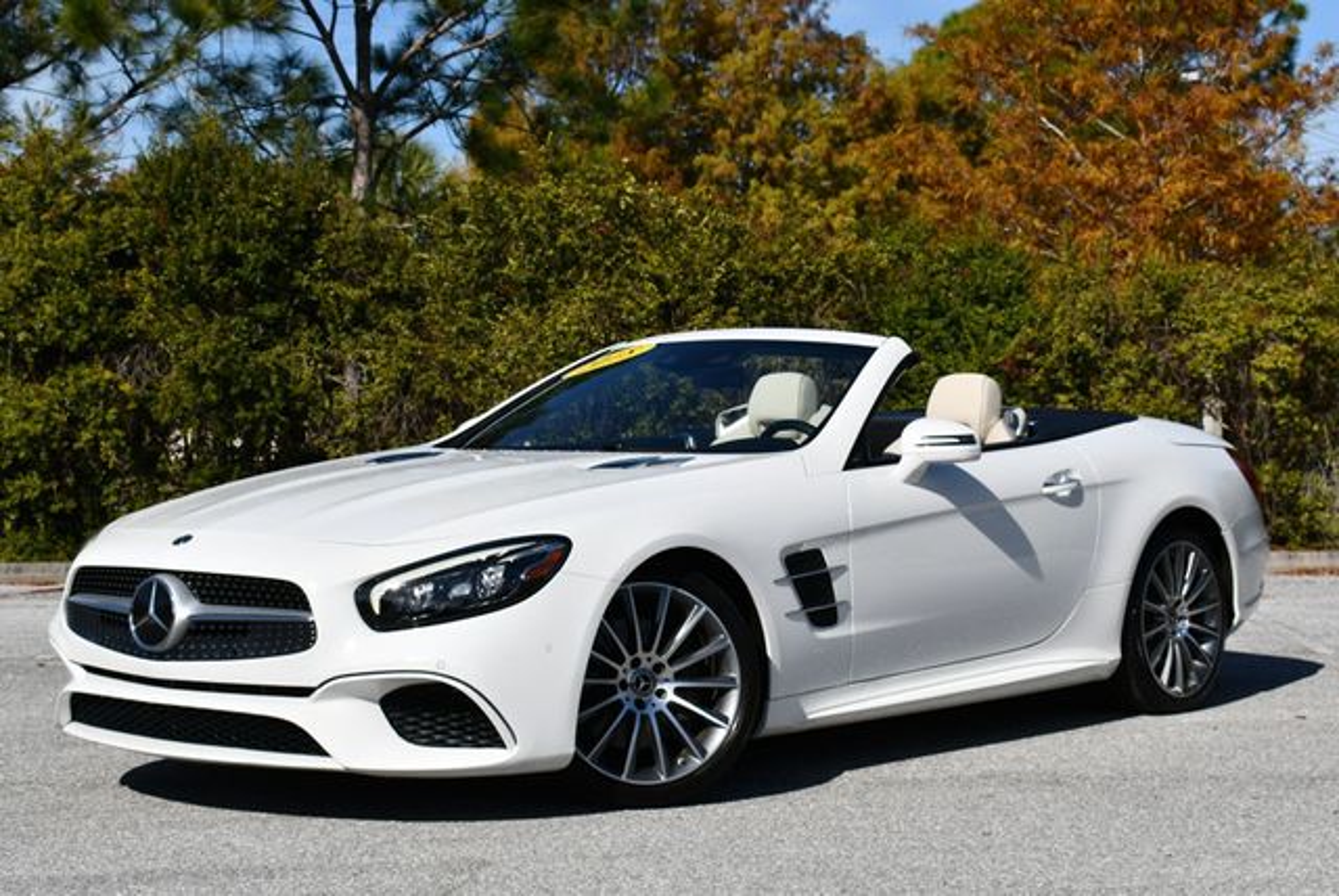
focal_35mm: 70
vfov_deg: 19.5
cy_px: 448
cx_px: 670
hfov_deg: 28.8
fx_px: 2606
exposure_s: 1/400
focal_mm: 35
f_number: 10
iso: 100
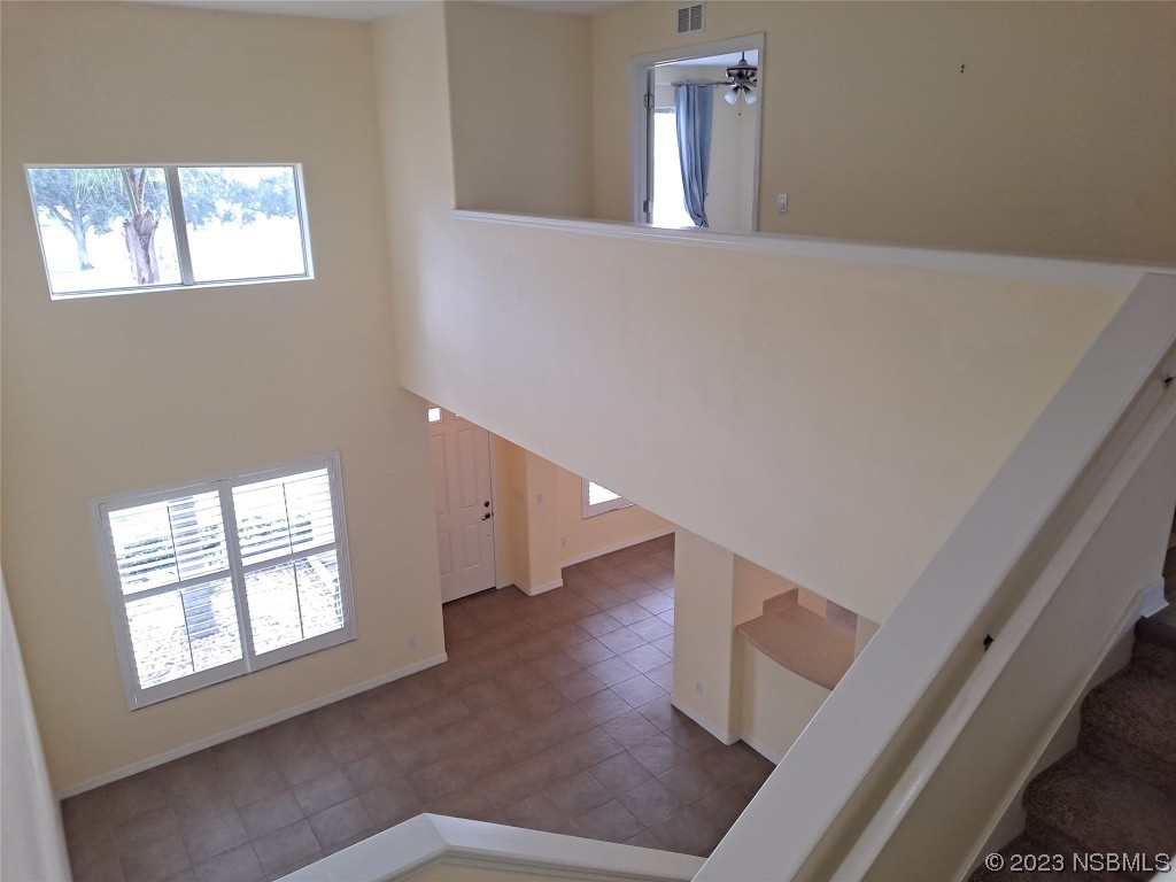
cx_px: 588
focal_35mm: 25
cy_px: 441
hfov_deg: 69.4
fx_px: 849
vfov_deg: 54.9
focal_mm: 4.6
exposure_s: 1/50
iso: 80
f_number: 2
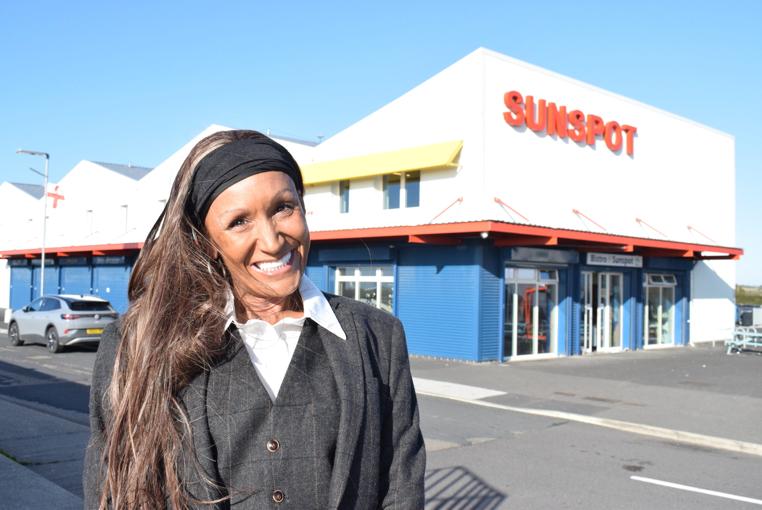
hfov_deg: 53.1
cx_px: 381
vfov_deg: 36.9
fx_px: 763
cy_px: 255
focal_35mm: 36
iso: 1600
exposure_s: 1/2000
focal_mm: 24
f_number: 8
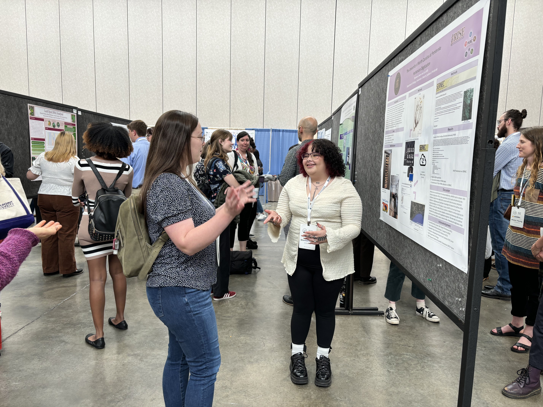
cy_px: 204
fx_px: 408
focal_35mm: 26
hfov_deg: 67.3
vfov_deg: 53.1
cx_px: 272
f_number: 1.6
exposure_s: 1/121
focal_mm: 5.96
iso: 50
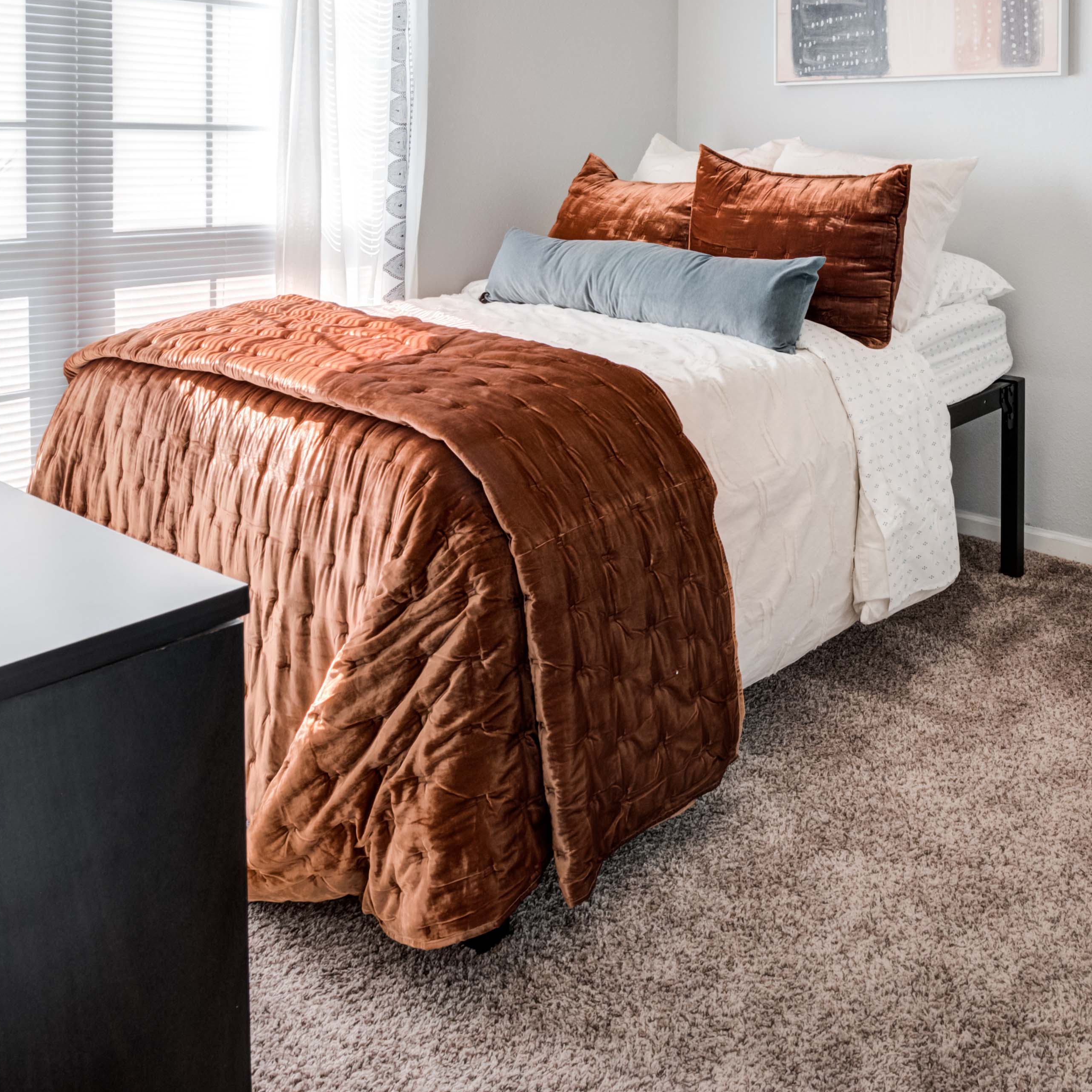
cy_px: 242
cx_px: 791
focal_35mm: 32
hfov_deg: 49.5
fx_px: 1142
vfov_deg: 48.6
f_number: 10
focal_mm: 16
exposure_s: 1/25
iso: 400
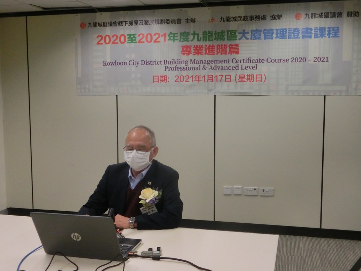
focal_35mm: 40
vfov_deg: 36.0
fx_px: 417
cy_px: 136
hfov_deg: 46.8
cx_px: 180
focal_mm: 7.15
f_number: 4
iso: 640
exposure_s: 1/125
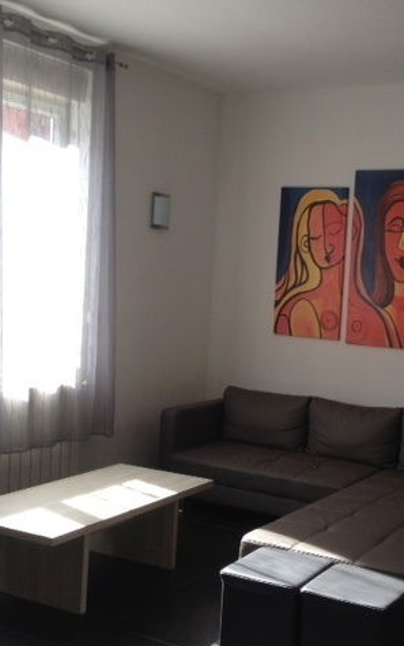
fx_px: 881
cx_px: 318
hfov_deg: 25.4
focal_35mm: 50
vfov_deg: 40.3
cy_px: 324
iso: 80
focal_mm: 4.28
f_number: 2.4
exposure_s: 1/120
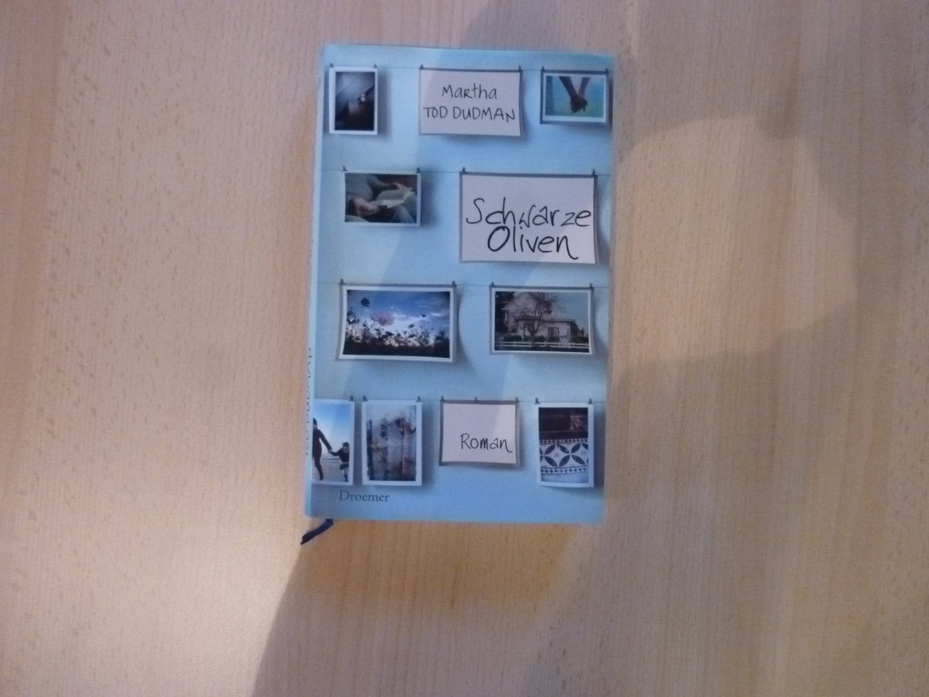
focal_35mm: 25
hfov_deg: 69.4
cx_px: 464
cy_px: 348
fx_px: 671
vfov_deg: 54.9
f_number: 3.3
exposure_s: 1/15
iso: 800
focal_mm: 4.5
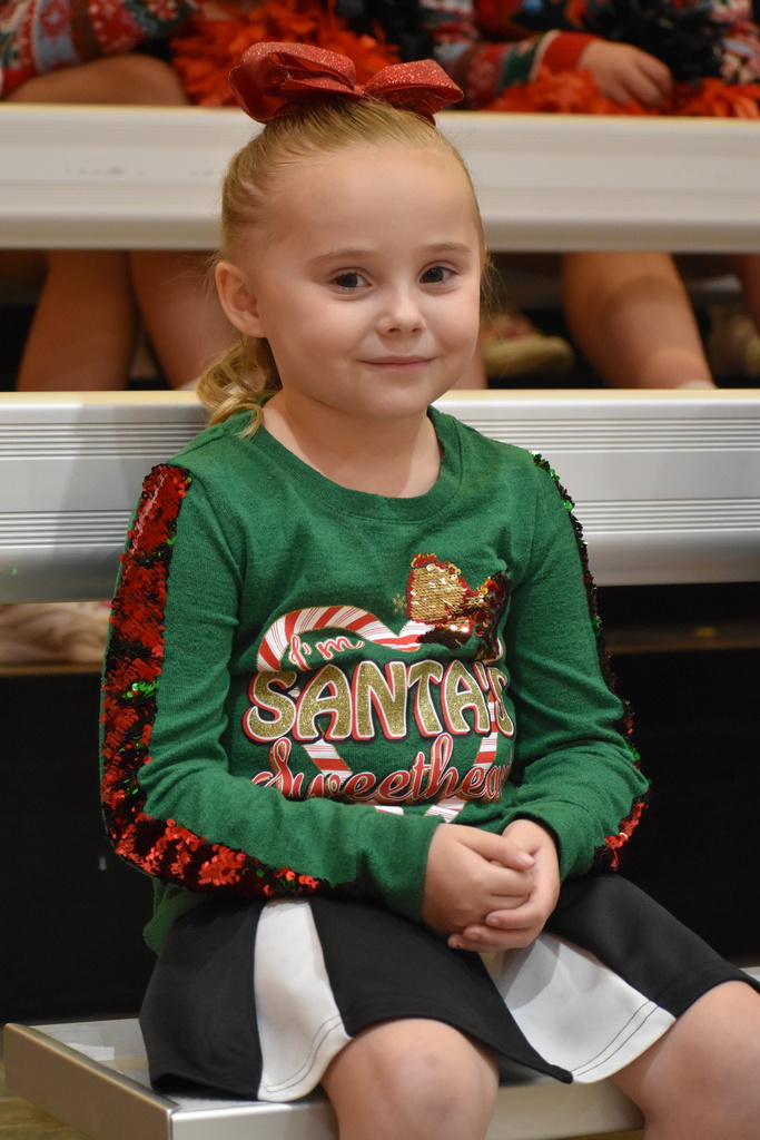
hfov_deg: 13.0
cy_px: 570
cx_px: 380
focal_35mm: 105
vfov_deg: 19.5
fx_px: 3324
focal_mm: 70
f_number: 4.5
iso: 3200
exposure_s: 1/160
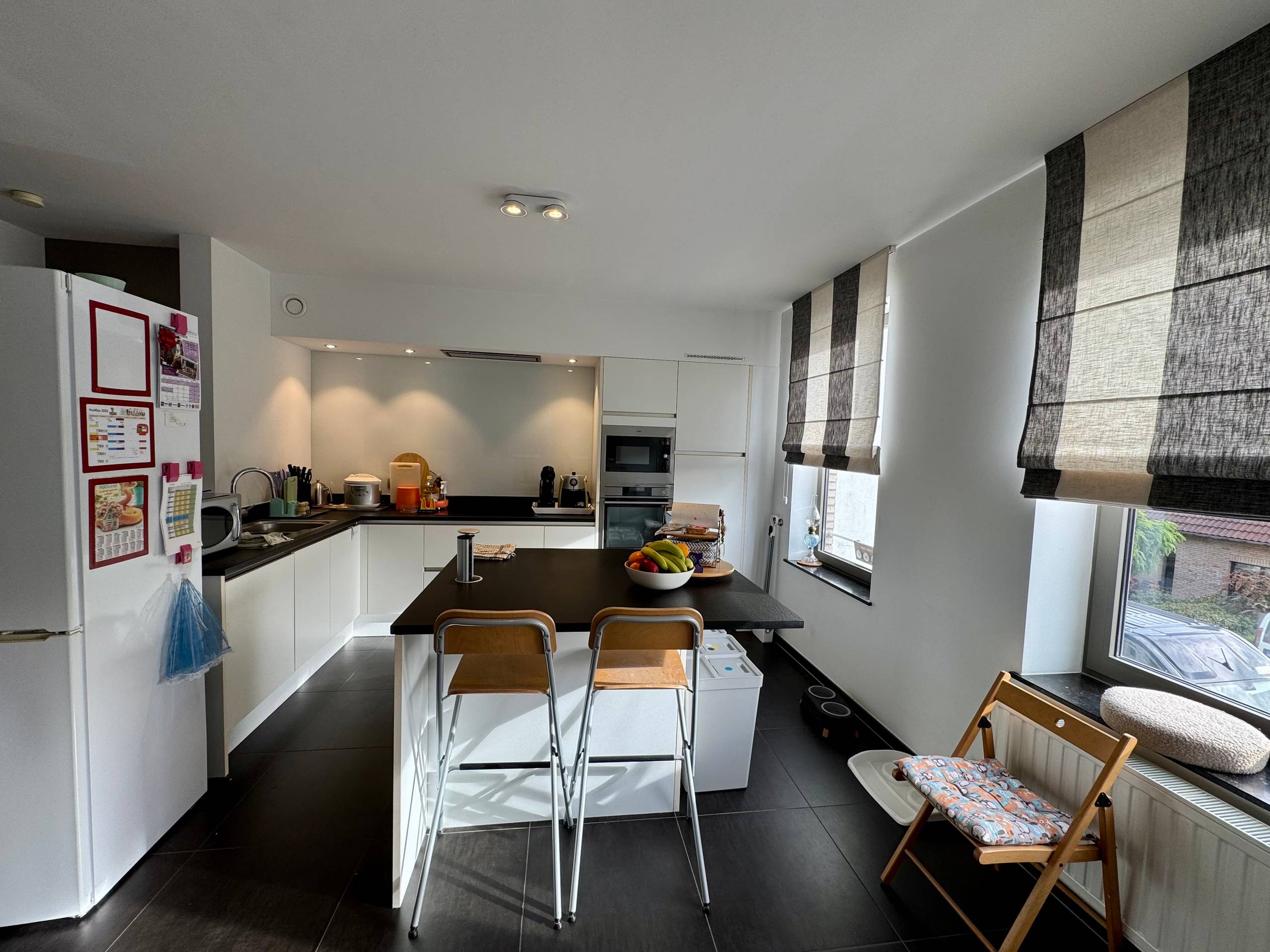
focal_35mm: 14
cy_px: 476
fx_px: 514
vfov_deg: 85.7
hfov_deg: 102.1
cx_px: 635
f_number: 2.2
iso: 50
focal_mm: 2.22
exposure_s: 1/100
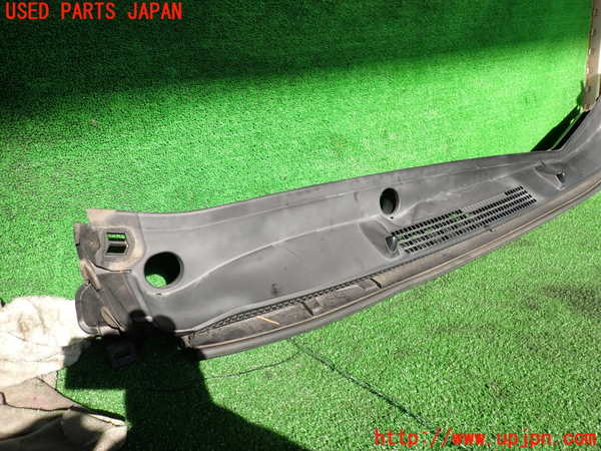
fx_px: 434
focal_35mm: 25
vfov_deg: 54.9
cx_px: 300
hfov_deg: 69.4
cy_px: 226
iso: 100
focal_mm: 4.5
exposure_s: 1/640
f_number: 2.8
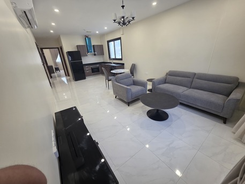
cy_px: 92
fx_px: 92
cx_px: 122
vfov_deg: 89.9
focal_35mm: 13
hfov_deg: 106.2
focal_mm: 2.2
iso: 125
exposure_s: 1/100
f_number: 1.9
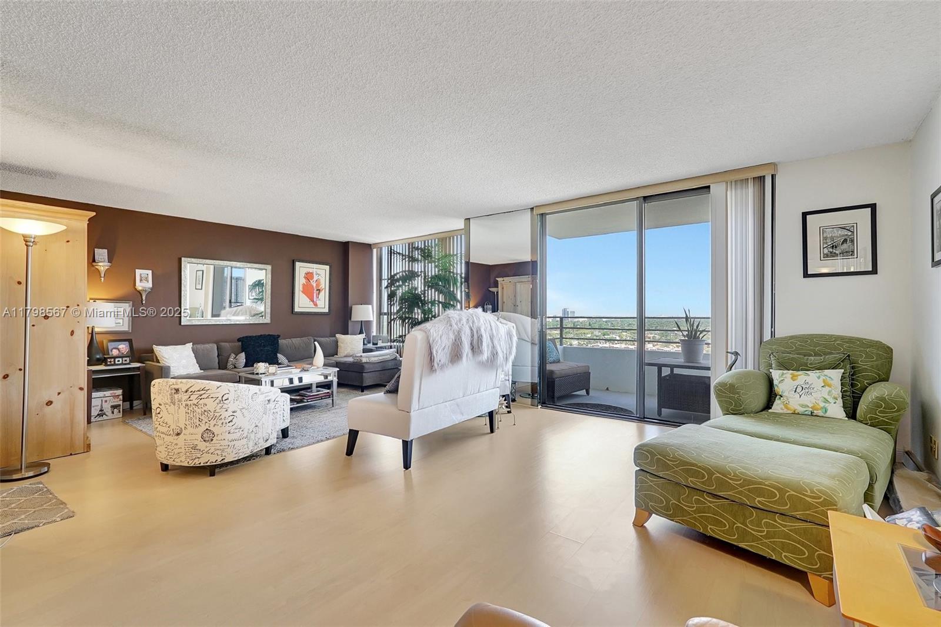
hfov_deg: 96.7
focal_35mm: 16
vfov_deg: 73.8
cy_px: 314
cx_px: 470
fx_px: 418
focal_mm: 16
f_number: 13
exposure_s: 1/10
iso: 640
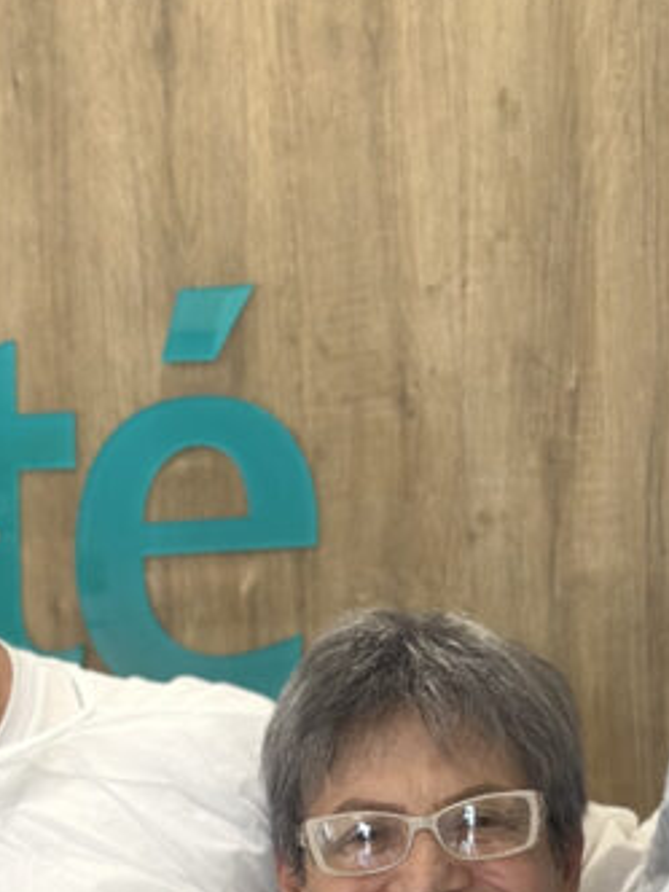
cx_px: 527
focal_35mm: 148
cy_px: 1102
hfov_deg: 10.0
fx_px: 3814
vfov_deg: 13.0
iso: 160
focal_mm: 6.86
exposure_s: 1/120
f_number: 1.78
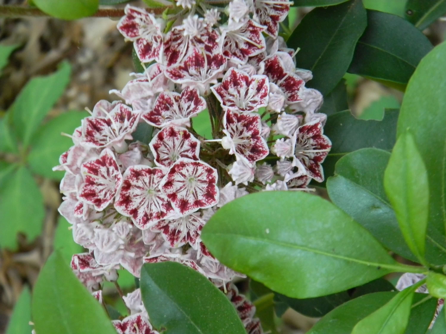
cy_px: 167
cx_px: 223
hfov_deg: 14.4
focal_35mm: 137
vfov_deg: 10.8
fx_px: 1765
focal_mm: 33.1
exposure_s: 1/17.7
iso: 400
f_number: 5.2
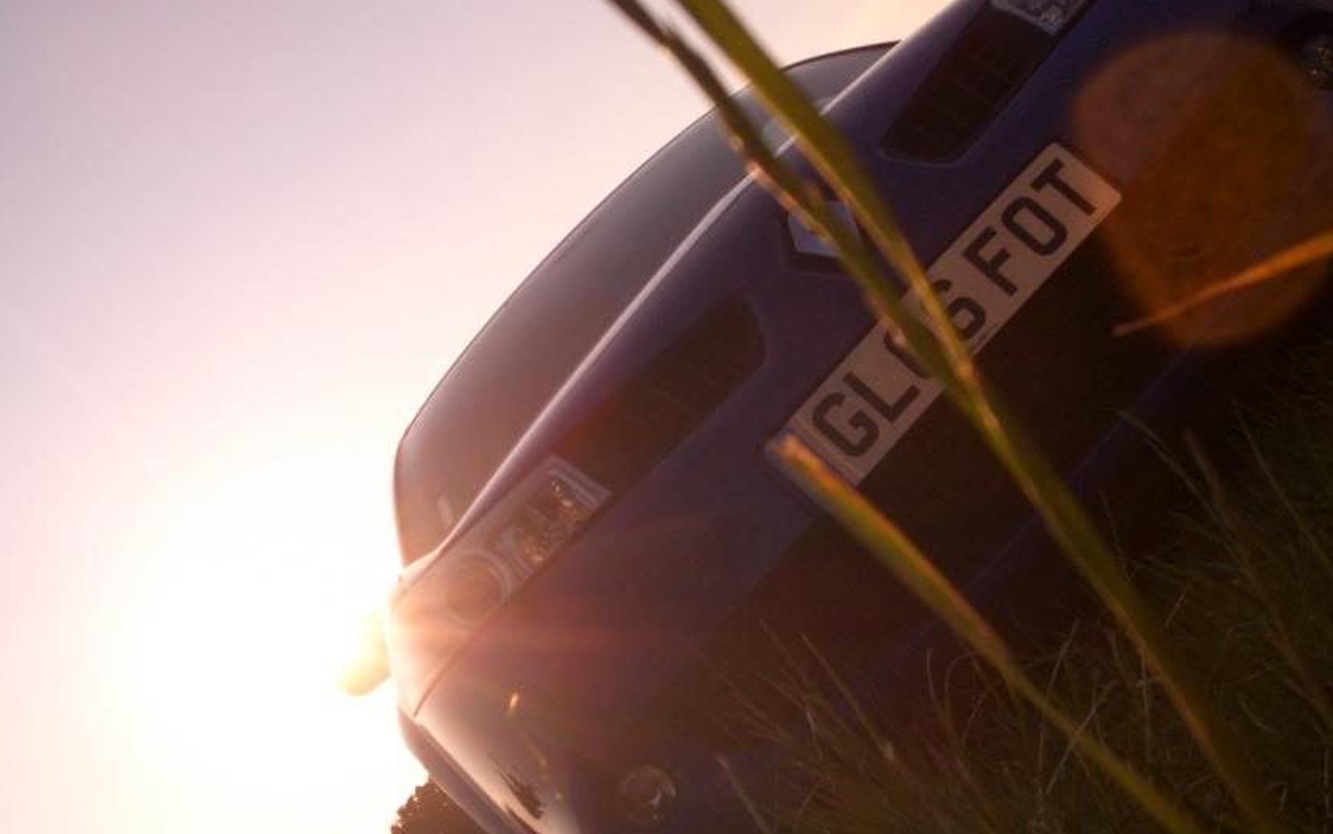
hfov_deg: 43.4
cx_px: 768
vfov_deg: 28.0
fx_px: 1671
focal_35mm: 46
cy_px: 471
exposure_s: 1/250
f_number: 8
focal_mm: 4.8
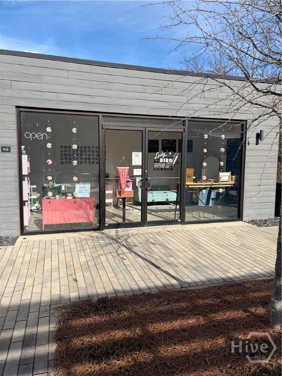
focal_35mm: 26
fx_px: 282
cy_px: 188
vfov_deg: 67.3
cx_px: 141
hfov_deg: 53.1
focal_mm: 5.96
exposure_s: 1/3831
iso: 50
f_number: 1.6
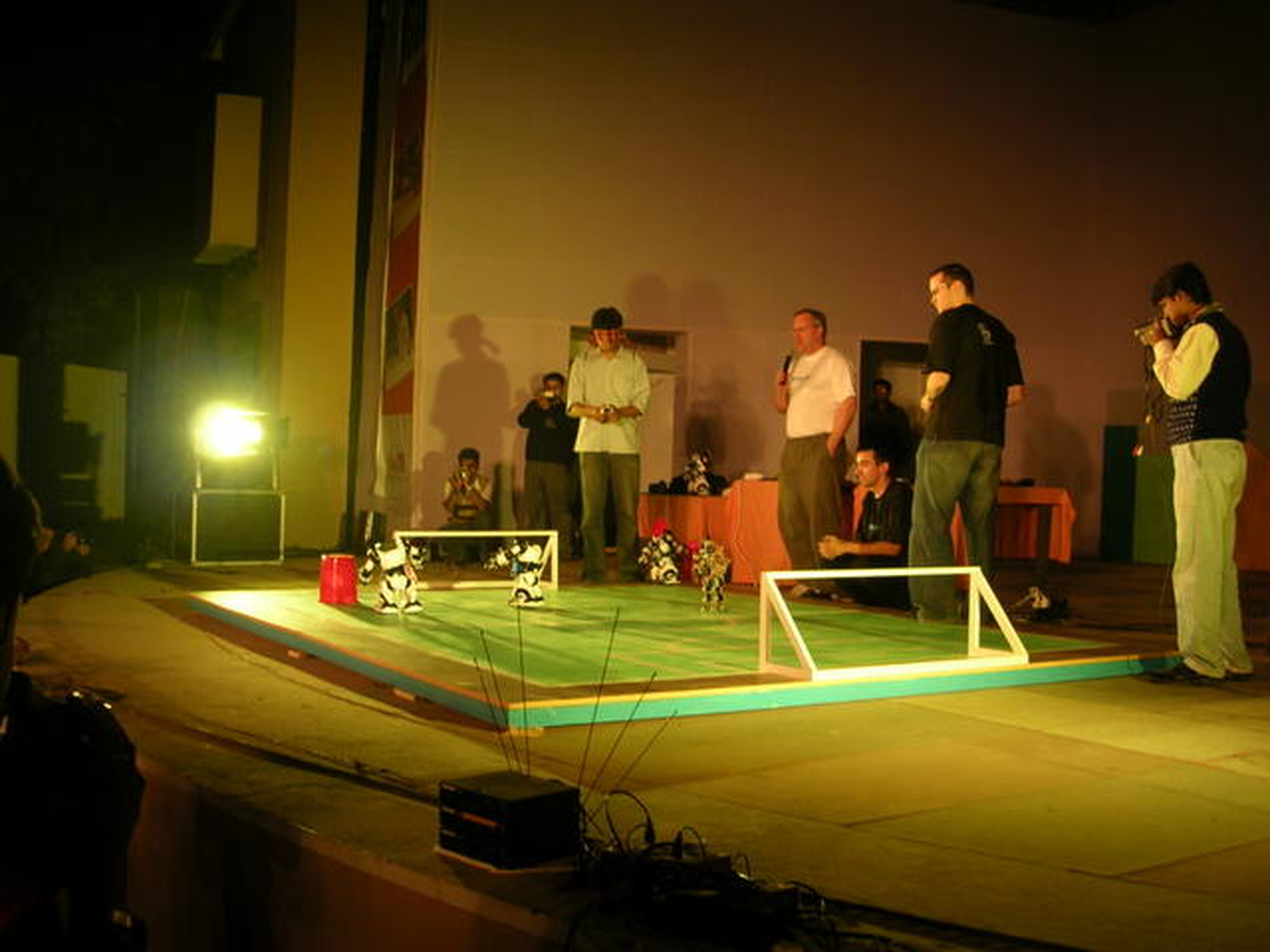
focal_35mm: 38
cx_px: 635
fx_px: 1394
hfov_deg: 49.0
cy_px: 476
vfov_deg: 37.7
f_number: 2.8
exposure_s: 1/102
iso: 50
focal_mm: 5.8
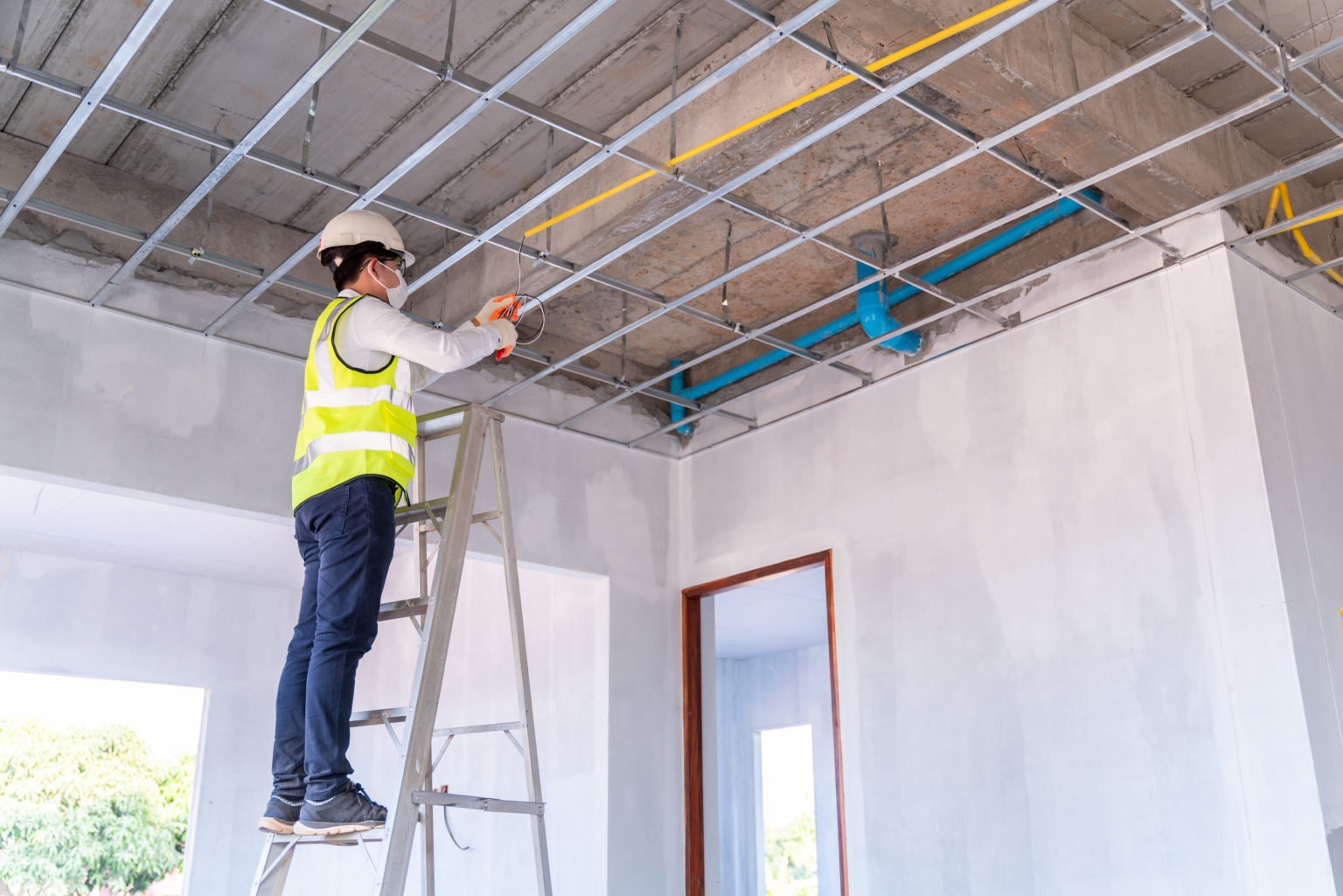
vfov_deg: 39.6
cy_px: 448
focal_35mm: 33
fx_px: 1246
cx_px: 672
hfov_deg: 56.6
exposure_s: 1/125
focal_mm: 33.4
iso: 250
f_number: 2.8
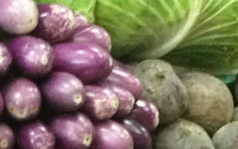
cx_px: 95
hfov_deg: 7.4
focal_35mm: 285
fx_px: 1849
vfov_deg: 4.5
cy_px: 306
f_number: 2.4
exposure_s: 1/20
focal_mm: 4.28
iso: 200
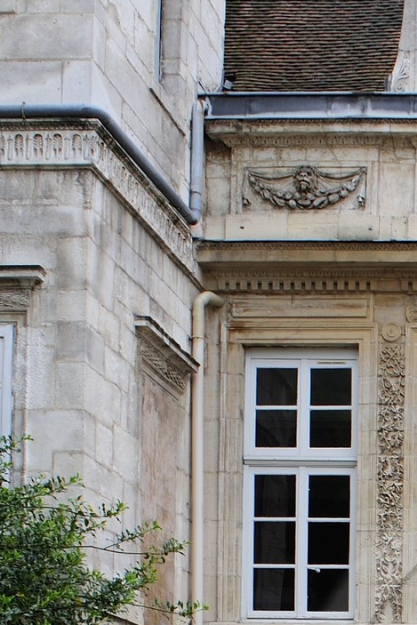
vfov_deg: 22.1
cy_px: 825
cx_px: 678
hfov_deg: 15.1
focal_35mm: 82
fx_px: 1424
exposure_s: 1/125
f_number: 9
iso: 200
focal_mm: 24
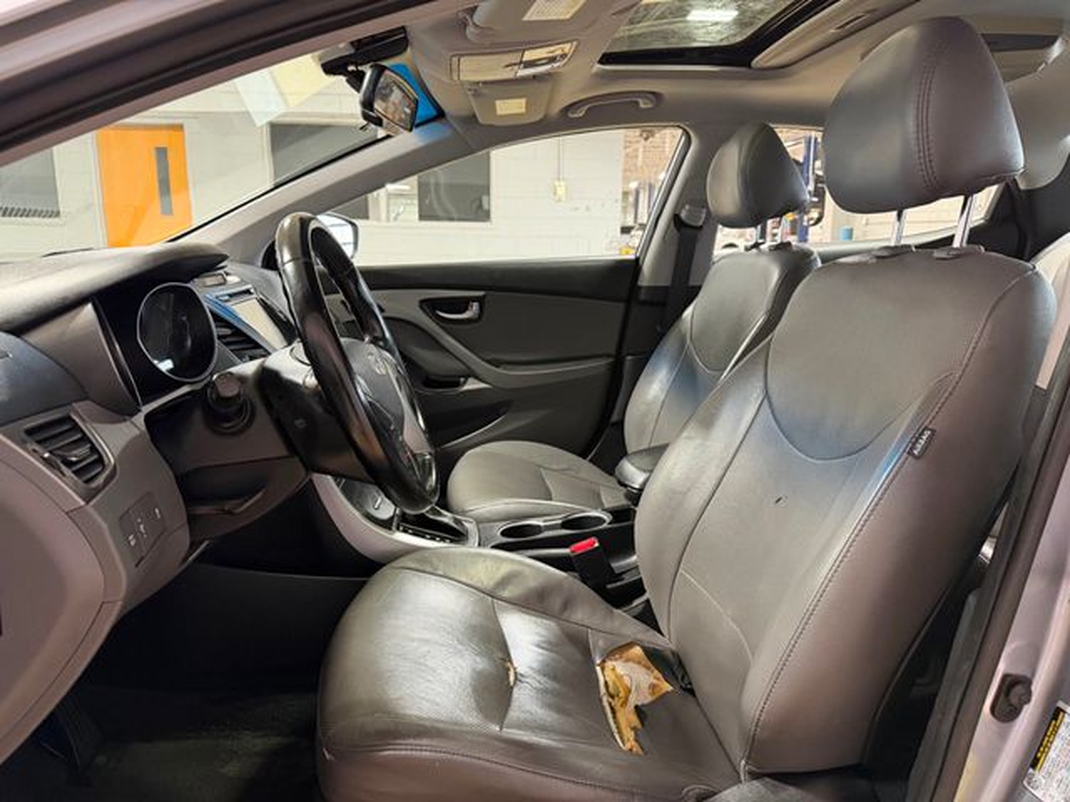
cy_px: 401
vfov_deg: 56.8
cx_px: 535
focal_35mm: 24
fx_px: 742
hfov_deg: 71.6
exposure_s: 1/40
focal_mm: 6.76
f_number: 1.78
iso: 640
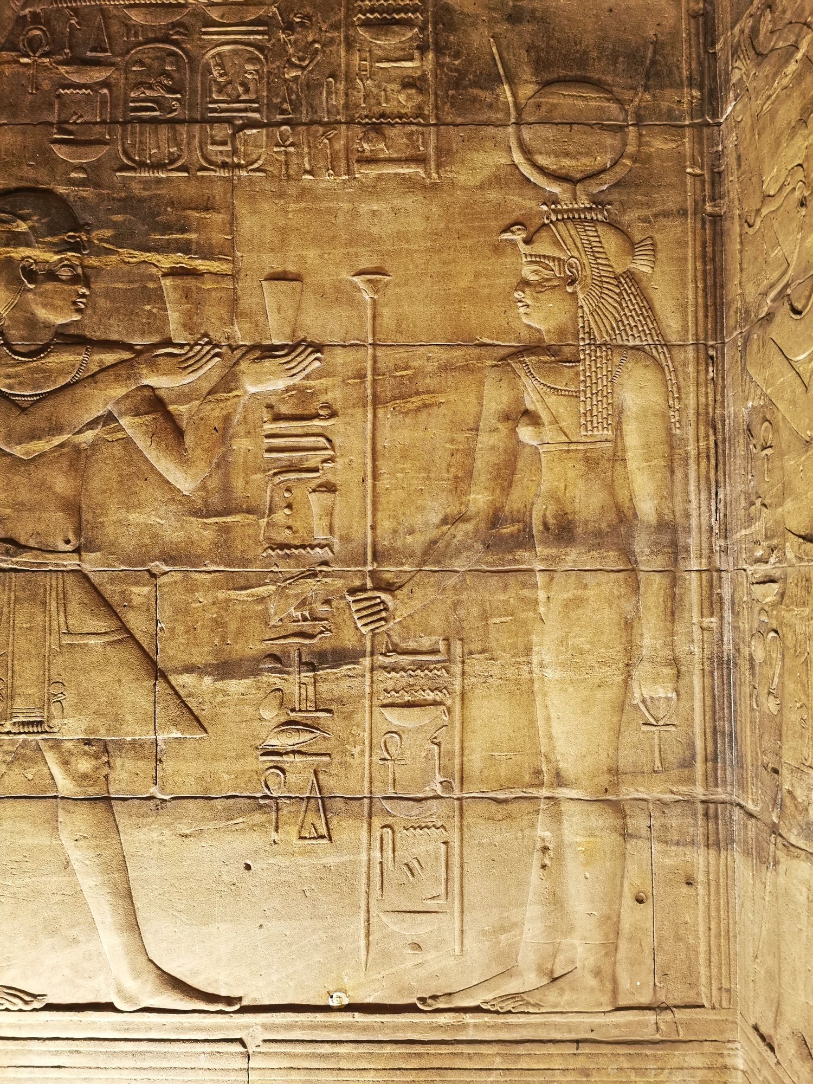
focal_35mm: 27
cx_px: 406
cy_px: 542
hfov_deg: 51.4
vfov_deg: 65.3
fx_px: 846
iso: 320
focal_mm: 5.56
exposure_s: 1/50
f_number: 1.6
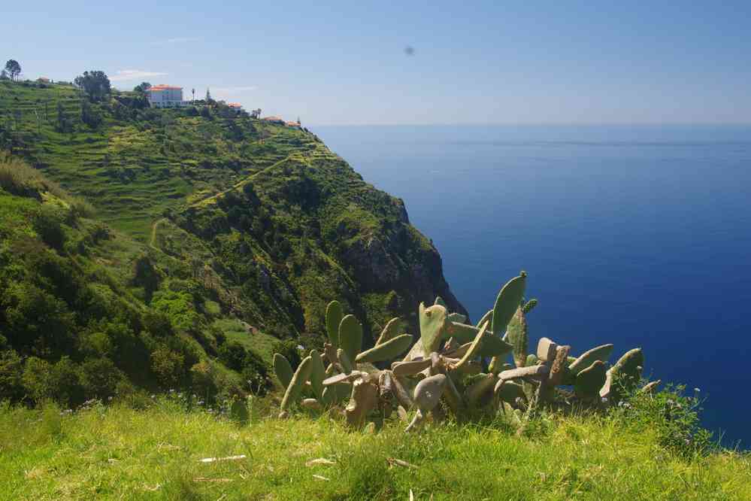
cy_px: 250
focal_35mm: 39
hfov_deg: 49.6
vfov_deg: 34.2
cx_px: 376
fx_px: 814
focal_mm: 26
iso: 200
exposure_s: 1/60
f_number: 11
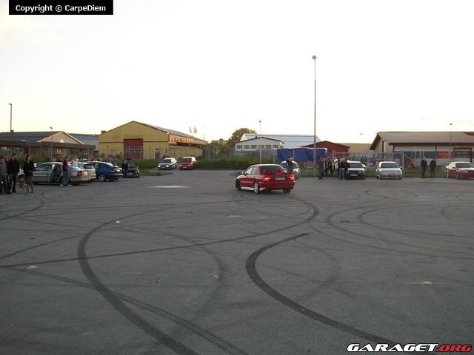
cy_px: 178
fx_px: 493
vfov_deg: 39.7
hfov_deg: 51.4
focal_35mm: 36
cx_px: 237
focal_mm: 6
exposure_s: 1/125
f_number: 2.7
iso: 80
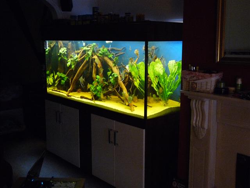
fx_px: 318
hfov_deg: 42.9
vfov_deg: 32.9
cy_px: 94
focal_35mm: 44
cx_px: 125
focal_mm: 7.8
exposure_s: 1/30
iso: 800
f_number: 3
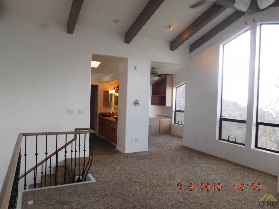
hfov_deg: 69.4
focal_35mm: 25
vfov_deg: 54.9
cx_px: 140
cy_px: 104
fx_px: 201
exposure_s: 1/80
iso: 125
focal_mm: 4.5
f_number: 3.4
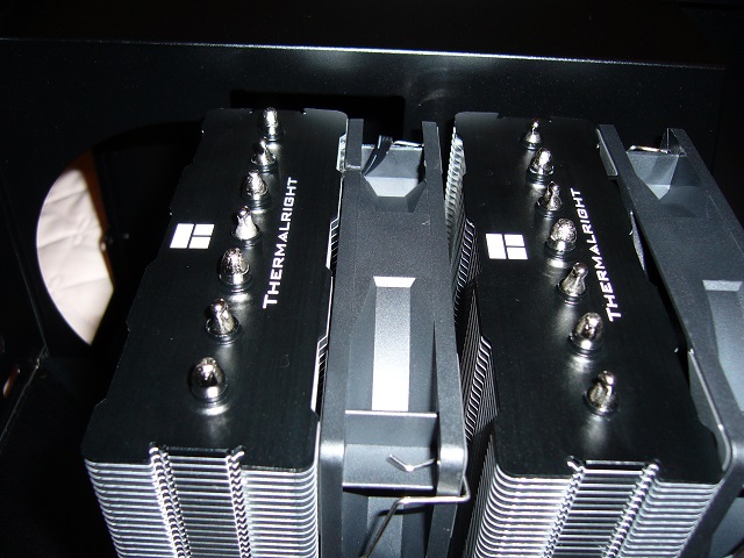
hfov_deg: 52.6
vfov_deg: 40.7
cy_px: 279
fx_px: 752
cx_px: 372
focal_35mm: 35
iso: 80
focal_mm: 5.8
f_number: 2.8
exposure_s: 1/30
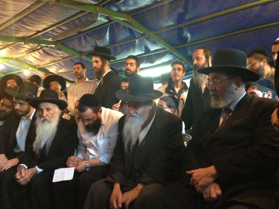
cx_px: 140
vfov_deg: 42.9
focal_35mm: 33
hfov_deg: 55.4
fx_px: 266
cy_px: 104
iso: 400
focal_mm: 4.13
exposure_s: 1/15
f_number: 2.4
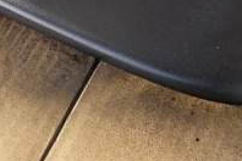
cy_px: -126
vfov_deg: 12.4
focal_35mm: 101
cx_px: 17
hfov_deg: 19.8
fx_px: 679
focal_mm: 4.1
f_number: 3.3
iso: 125
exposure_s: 1/200
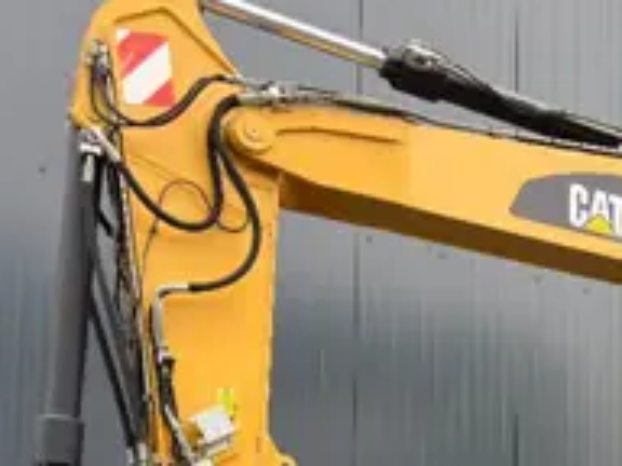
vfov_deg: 23.1
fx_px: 1078
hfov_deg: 29.8
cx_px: 635
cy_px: 505
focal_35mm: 60
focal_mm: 6.76
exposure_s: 1/235
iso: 64
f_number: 1.78
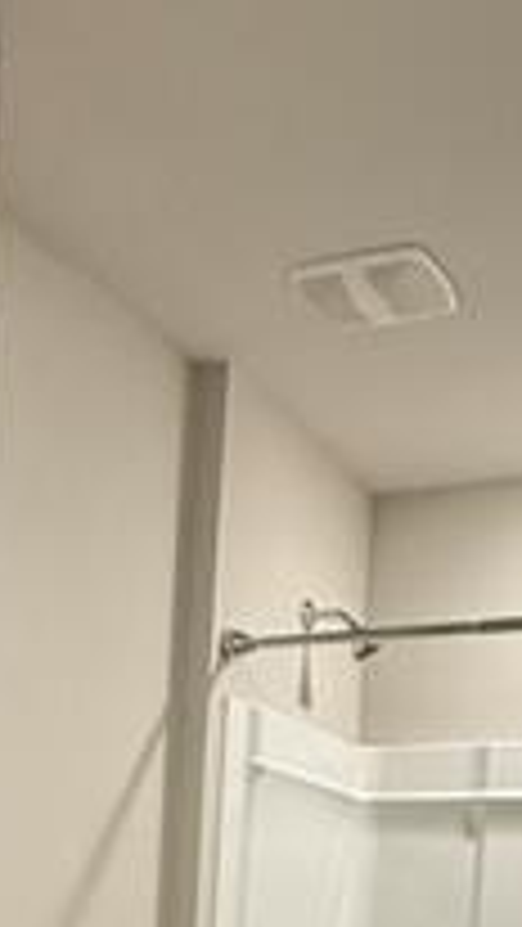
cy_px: 1148
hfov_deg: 21.0
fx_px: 1401
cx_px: 162
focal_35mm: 57
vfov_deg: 30.4
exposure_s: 1/120
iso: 320
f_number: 2.2
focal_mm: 2.22
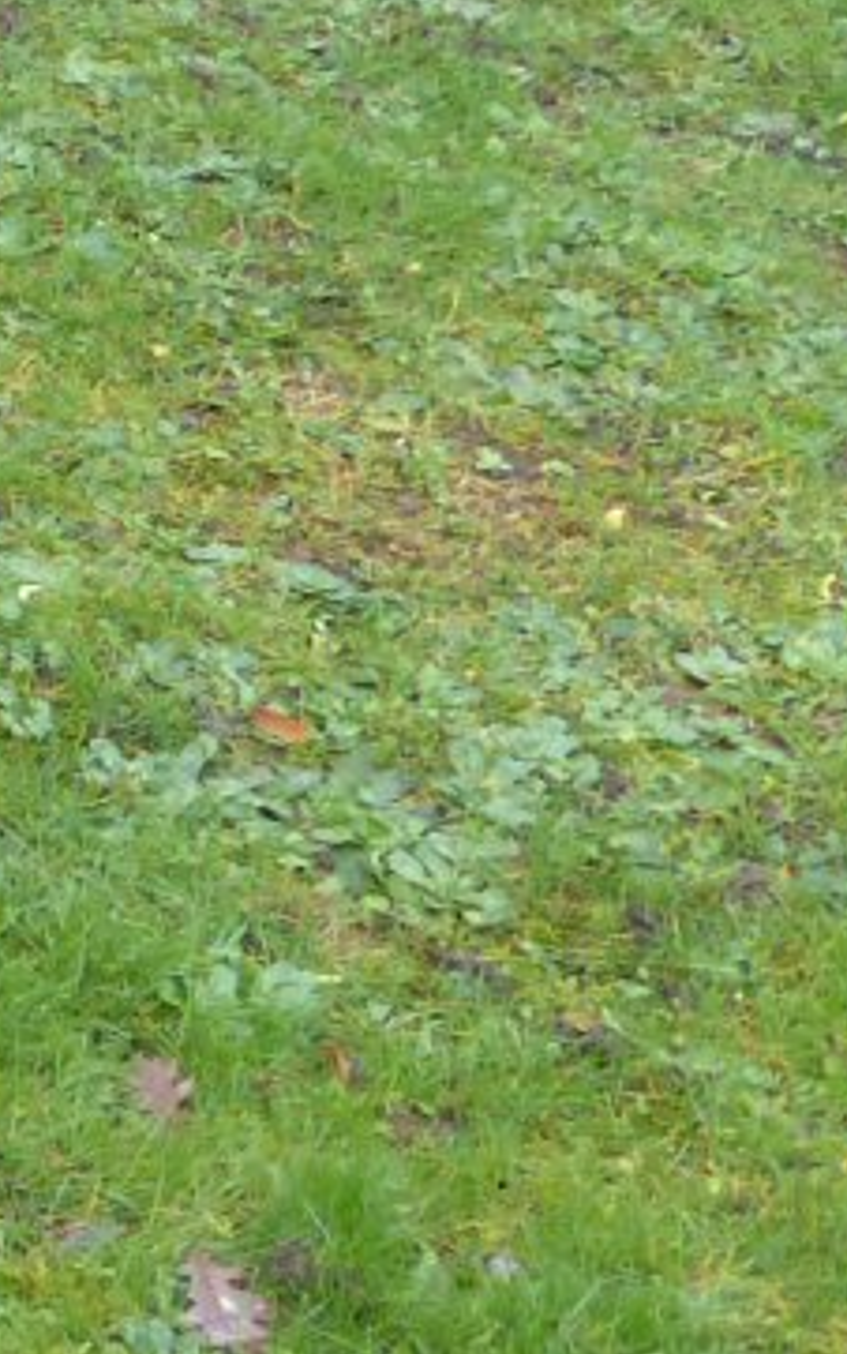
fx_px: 4058
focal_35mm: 110
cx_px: -1623
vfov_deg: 18.9
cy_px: 467
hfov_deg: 9.5
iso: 200
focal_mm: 4.3
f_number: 3.3
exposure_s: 1/125
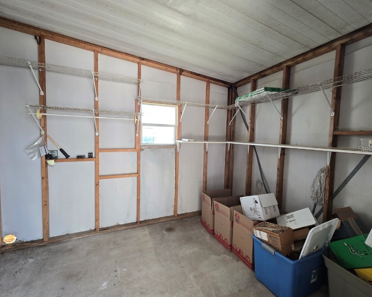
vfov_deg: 88.0
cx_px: 190
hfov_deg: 100.7
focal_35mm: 14
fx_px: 154
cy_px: 148
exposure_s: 1/60
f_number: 2.2
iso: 125
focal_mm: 2.2
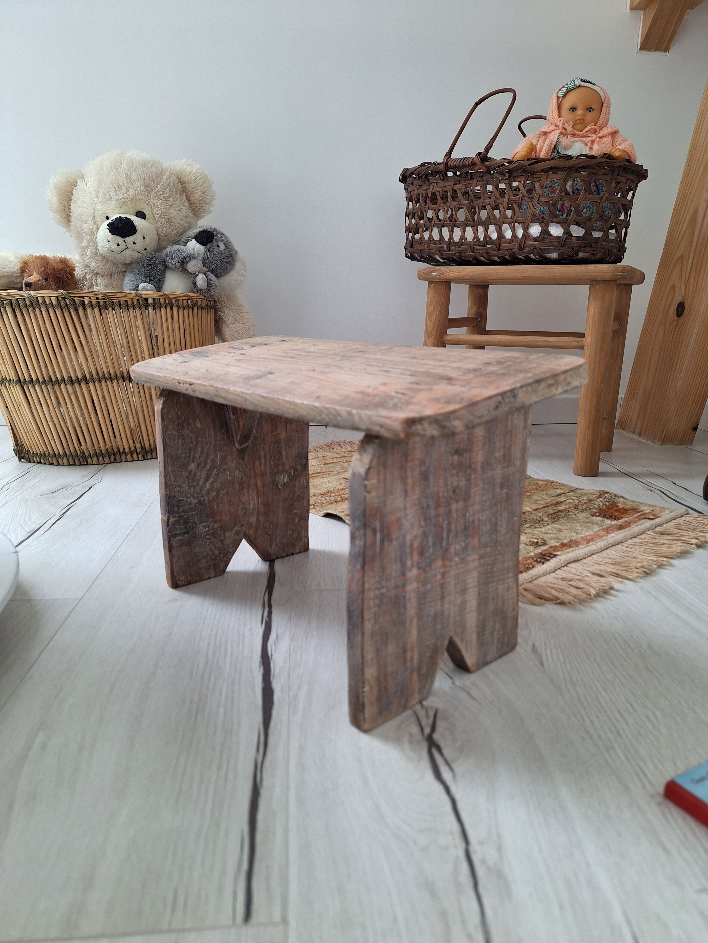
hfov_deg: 58.9
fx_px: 627
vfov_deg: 73.9
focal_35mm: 23
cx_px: 354
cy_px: 472
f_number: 1.8
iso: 40
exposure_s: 1/50
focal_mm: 5.54
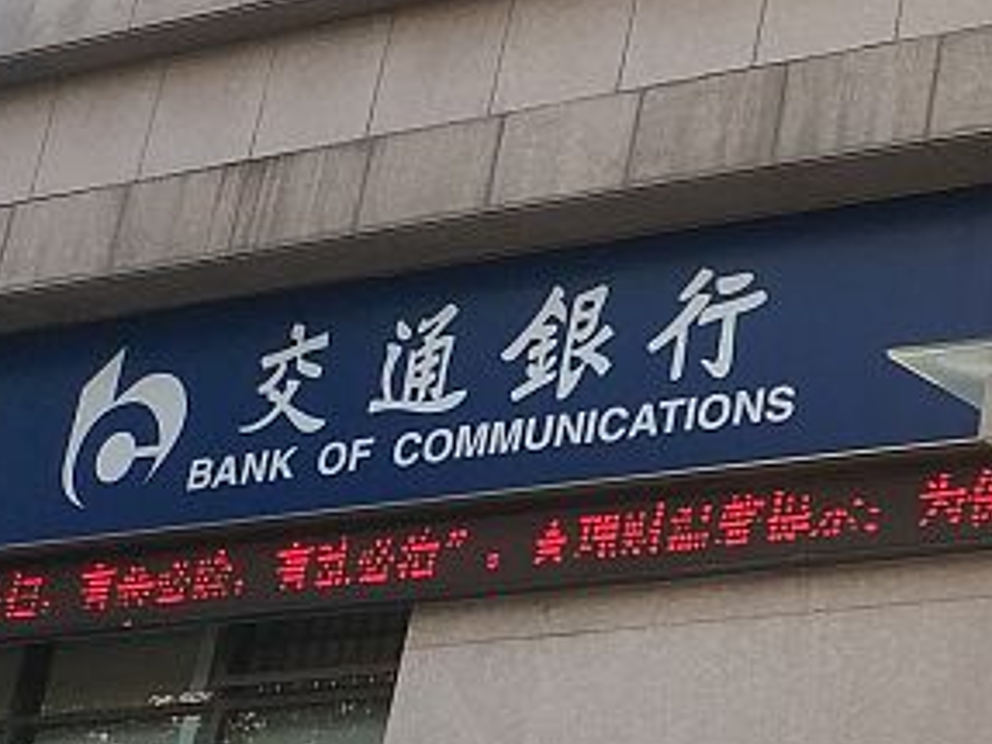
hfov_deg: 13.4
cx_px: 1694
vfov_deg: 11.0
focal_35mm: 134
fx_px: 3838
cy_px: 661
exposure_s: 1/392
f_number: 2
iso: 100
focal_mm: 4.5
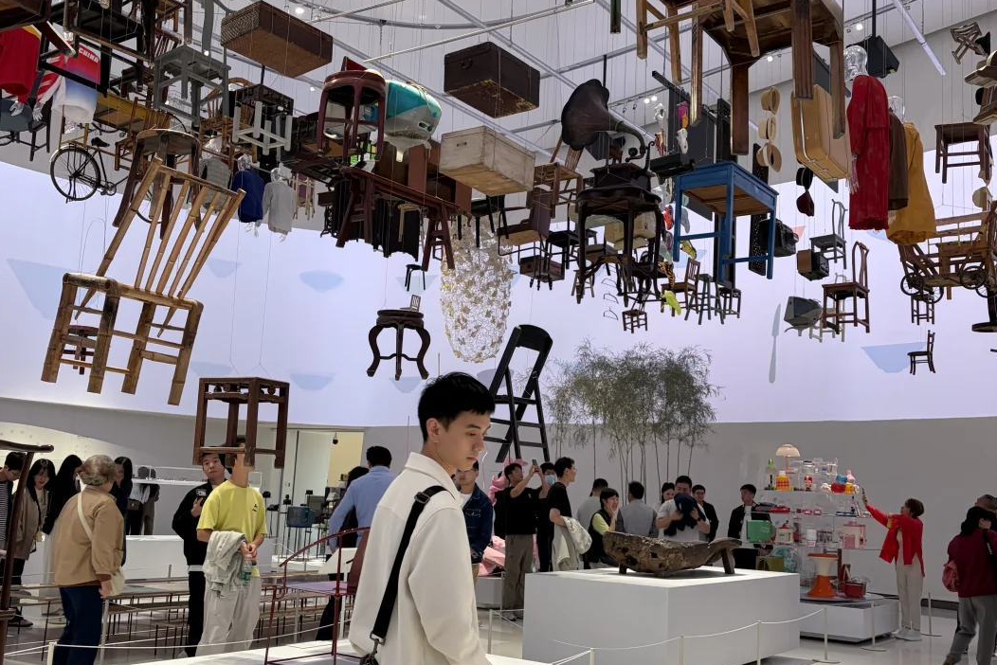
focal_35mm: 37
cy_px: 367
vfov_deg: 35.9
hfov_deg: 51.9
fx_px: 1025
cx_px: 491
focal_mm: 5.96
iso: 100
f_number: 1.6
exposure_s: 1/60
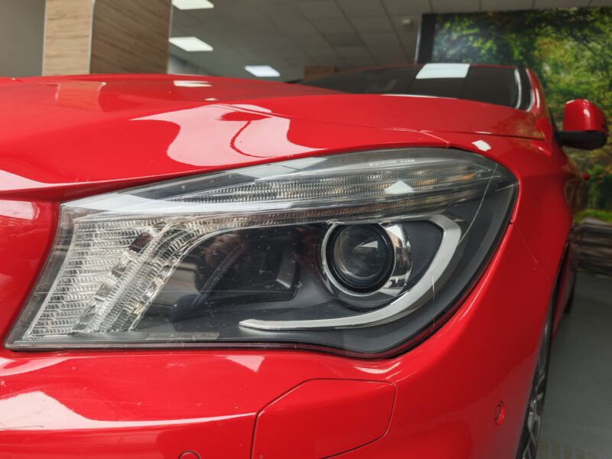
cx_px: 306
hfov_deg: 73.9
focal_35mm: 23
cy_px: 230
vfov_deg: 58.9
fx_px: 407
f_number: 1.62
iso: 50
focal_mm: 6.55
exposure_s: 1/100
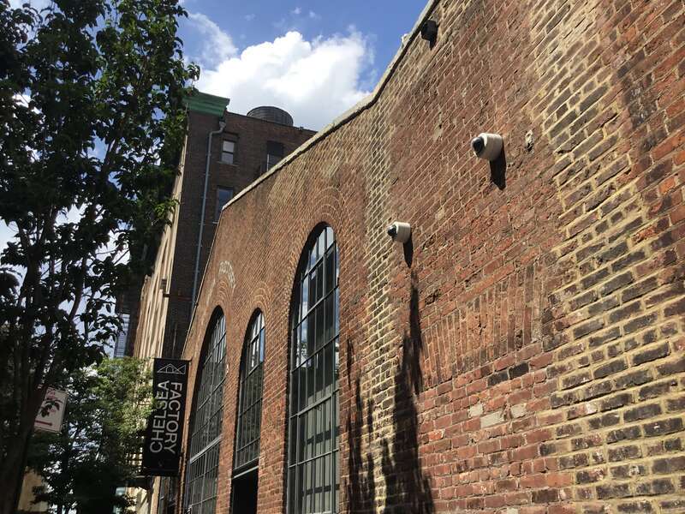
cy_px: 257
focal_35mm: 31
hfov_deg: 58.4
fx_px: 613
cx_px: 342
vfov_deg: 45.4
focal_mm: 3.3
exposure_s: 1/1274
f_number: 2.4
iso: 25
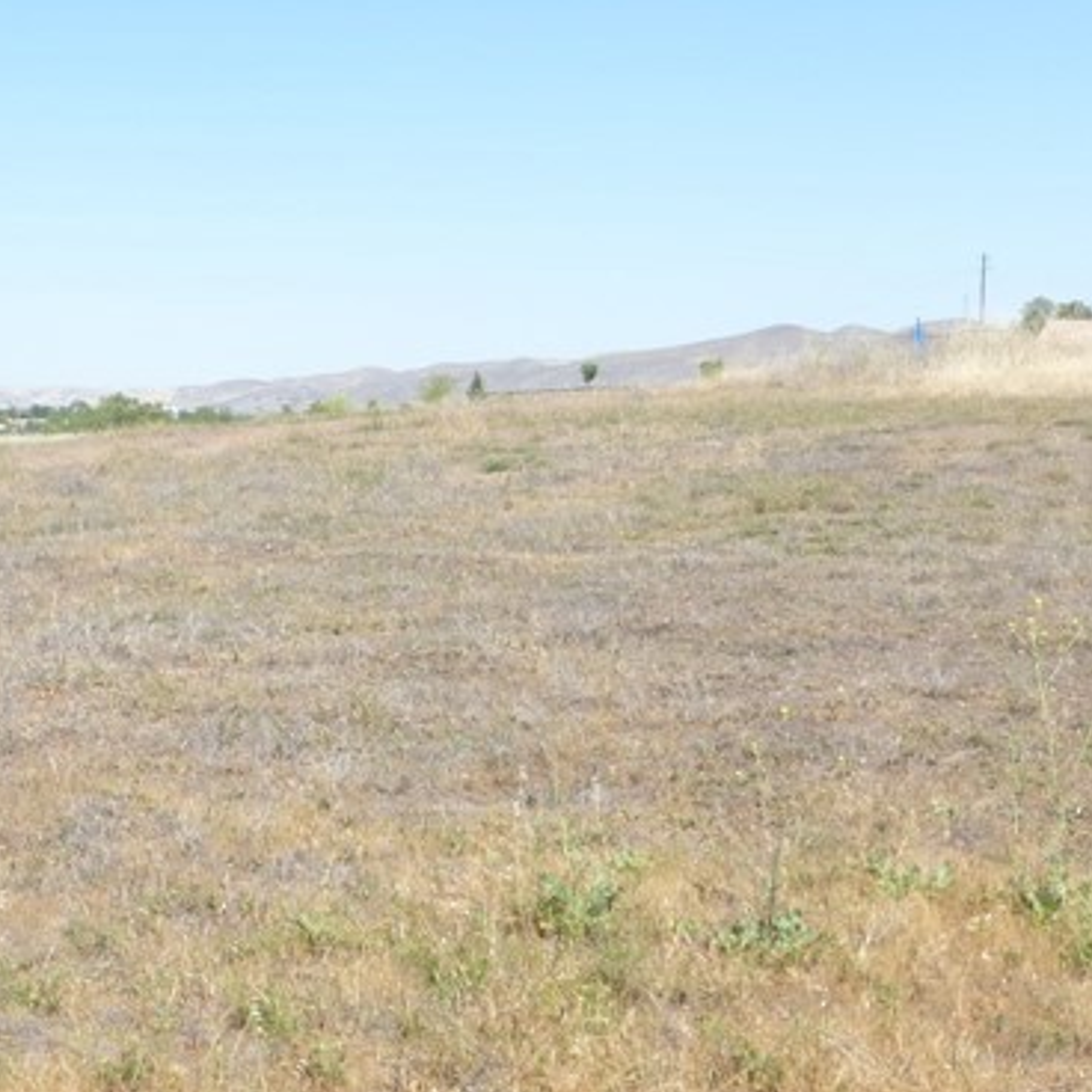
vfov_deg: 29.1
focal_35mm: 59
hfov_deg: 28.6
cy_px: 579
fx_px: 2106
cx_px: 249
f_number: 4
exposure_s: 1/500
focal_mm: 4.3
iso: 100
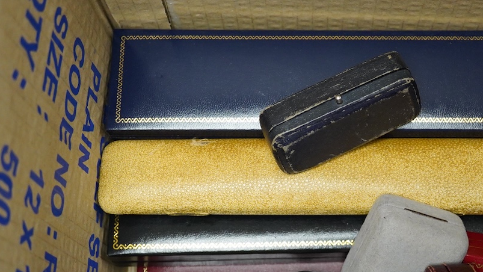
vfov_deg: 18.2
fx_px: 845
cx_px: 313
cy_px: 167
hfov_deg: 31.7
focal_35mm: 66
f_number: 4.5
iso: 3200
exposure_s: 1/320
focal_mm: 30
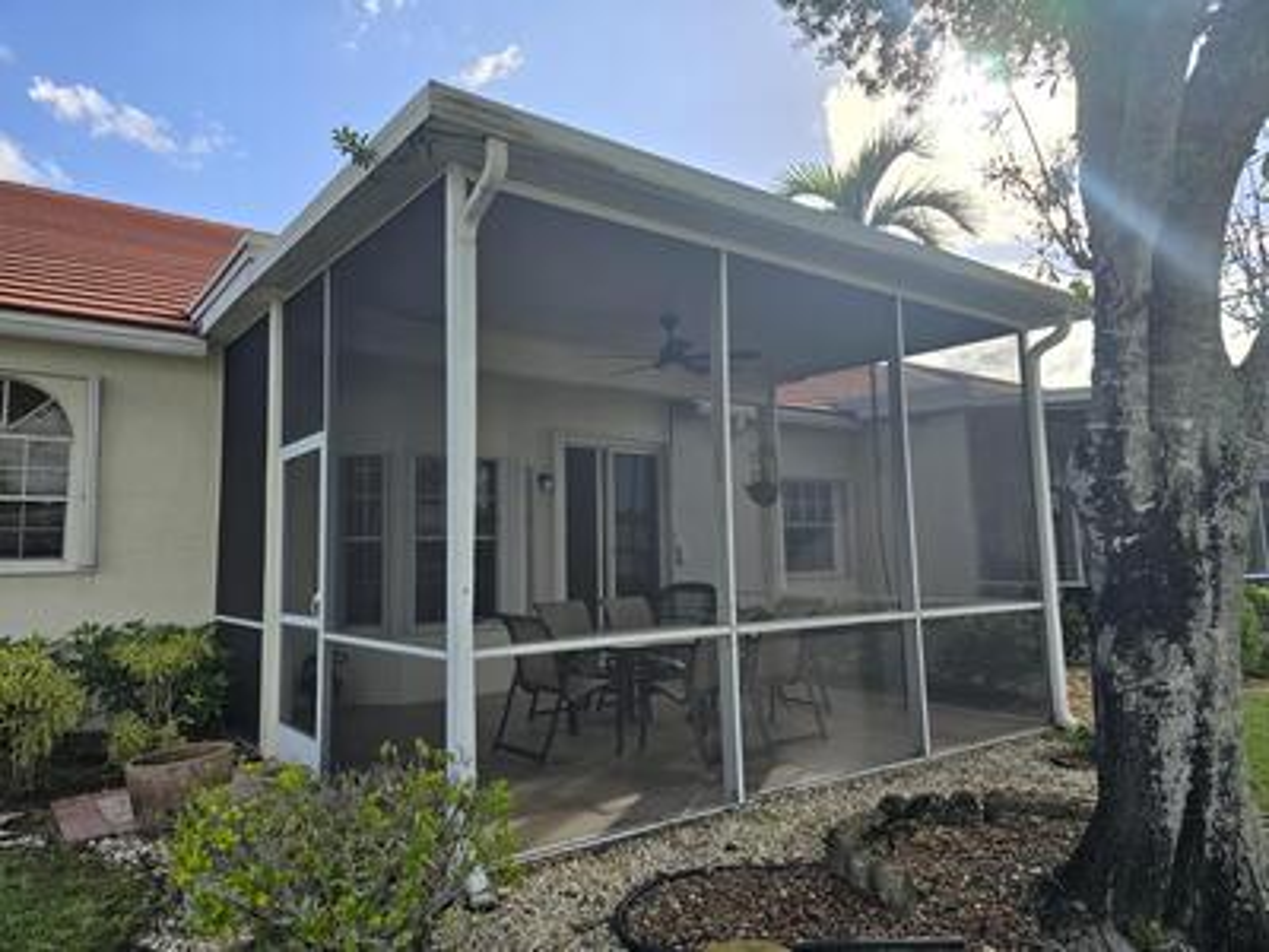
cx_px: 634
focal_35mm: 23
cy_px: 476
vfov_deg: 58.9
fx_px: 843
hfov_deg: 73.9
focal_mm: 6.3
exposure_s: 1/758
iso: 12
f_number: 1.7
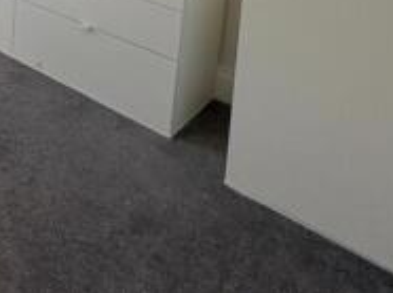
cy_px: -161
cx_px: -181
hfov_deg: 29.1
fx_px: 499
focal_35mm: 44
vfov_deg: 24.4
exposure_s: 1/132
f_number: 2.2
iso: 80
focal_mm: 2.22
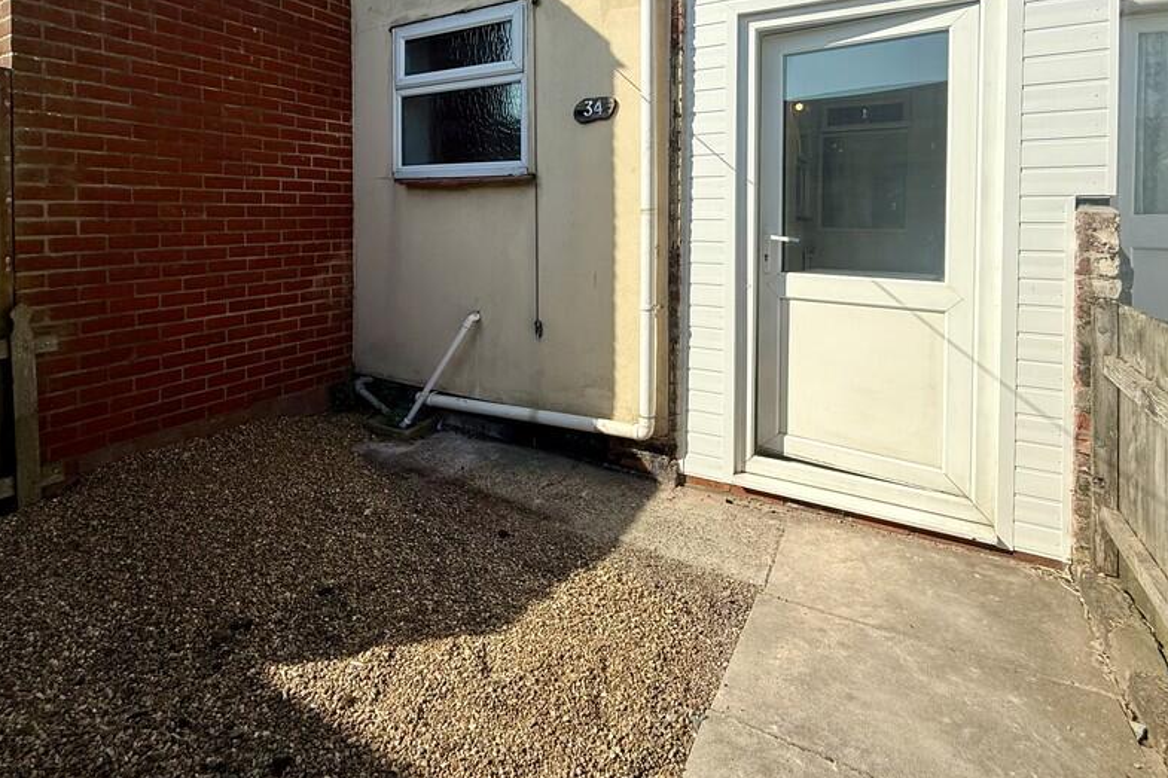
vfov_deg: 61.9
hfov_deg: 86.8
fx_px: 616
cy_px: 223
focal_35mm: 19
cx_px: 539
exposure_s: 1/2410
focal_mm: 2.22
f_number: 2.2
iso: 50
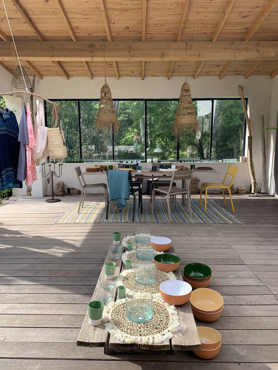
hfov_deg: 53.1
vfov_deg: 67.3
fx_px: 278
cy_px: 185
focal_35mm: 26
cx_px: 139
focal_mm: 4.25
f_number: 1.8
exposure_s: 1/687
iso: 25
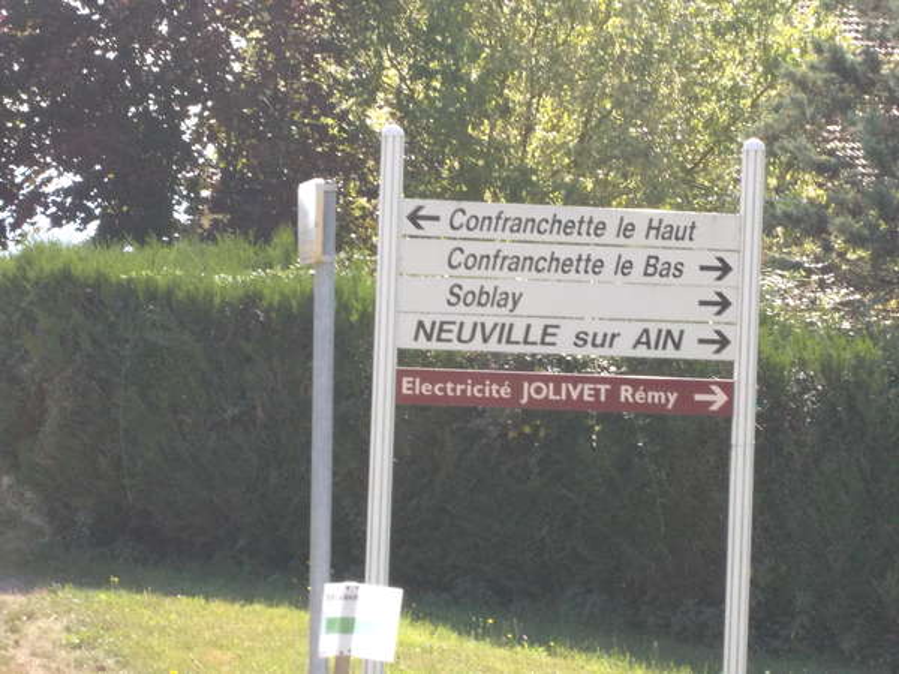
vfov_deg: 10.6
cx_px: 450
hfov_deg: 14.1
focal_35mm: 140
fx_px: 3636
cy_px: 337
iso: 200
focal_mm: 20
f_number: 6.8
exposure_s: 1/250
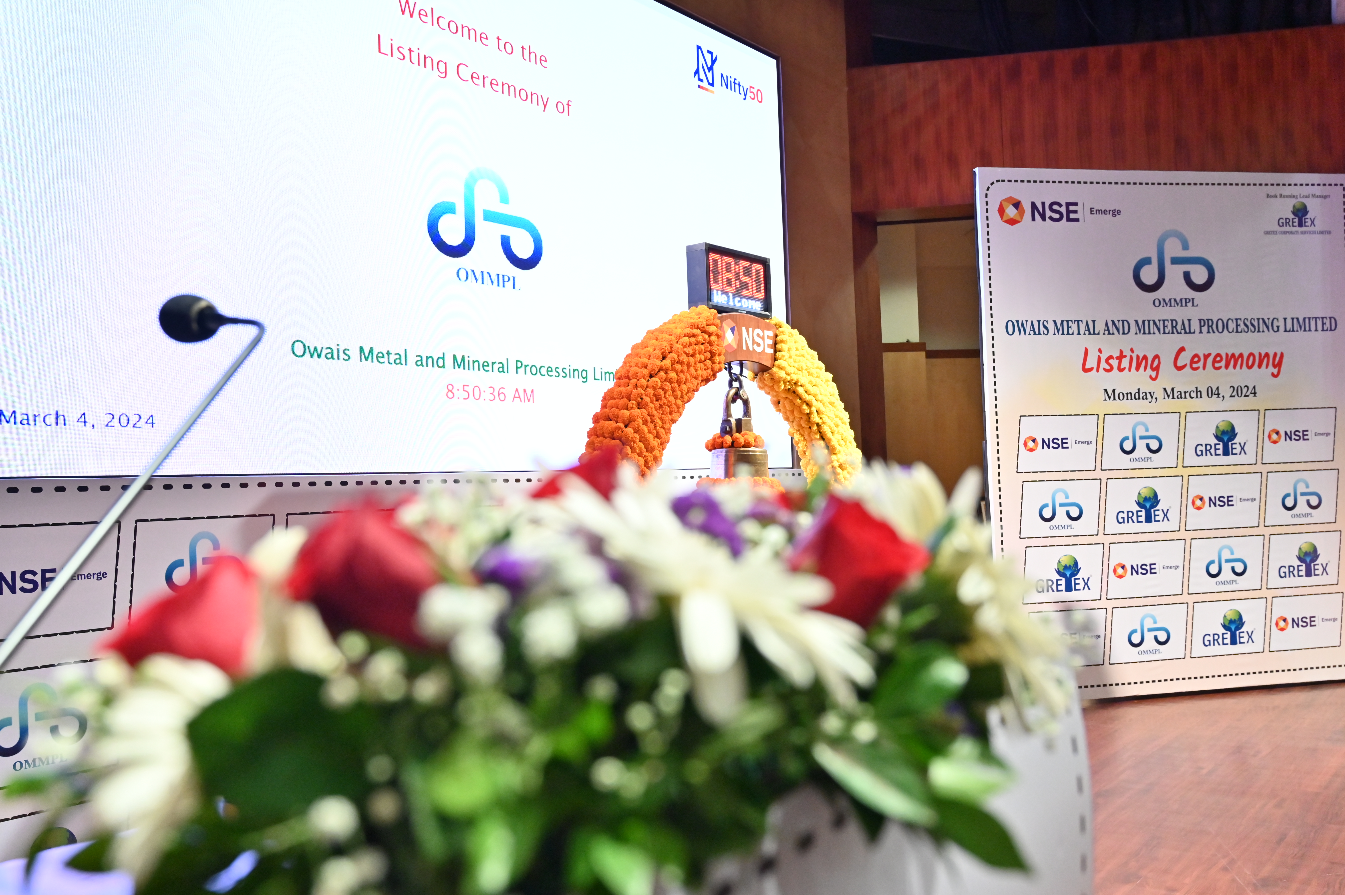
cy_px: 448
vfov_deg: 40.5
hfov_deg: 58.0
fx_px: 1213
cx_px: 672
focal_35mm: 32
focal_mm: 32.5
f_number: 5.6
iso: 3200
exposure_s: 1/160
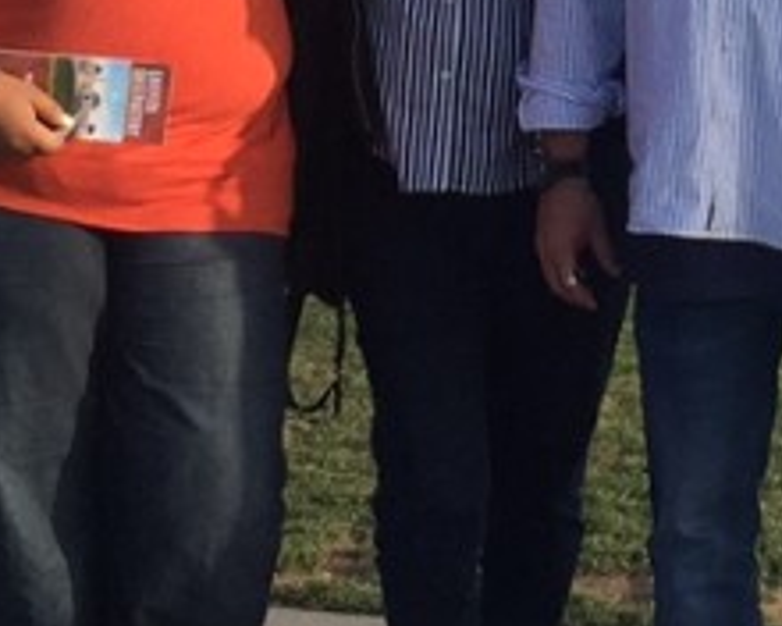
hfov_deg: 10.2
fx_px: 4282
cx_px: 995
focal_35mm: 185
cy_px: -381
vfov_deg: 8.1
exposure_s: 1/1014
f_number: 2.2
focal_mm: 4.15
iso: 32
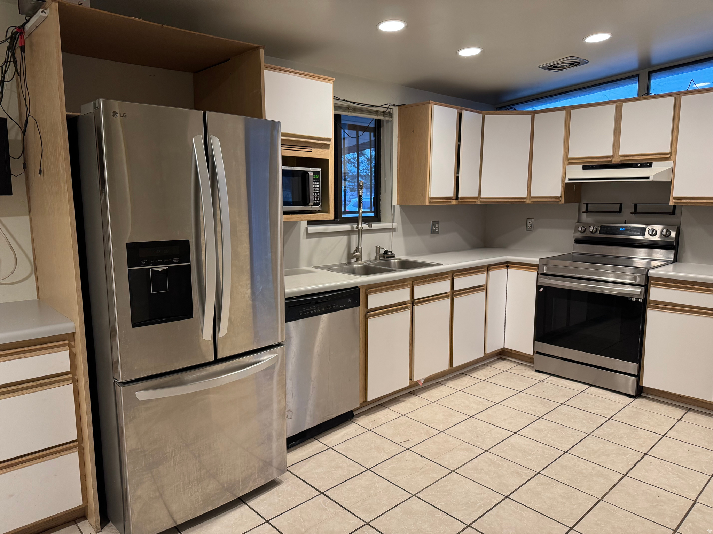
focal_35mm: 24
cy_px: 267
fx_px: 494
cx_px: 356
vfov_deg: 56.8
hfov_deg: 71.6
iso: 250
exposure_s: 1/60
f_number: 1.78
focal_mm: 6.76
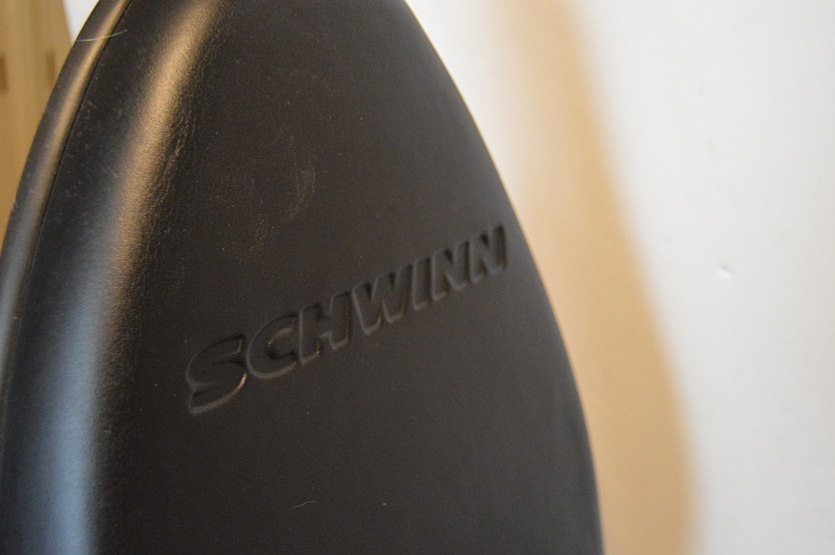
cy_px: 278
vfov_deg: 36.8
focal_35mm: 36
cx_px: 418
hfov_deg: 53.2
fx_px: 834
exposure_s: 1/60
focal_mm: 24
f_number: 3.8
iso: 3200
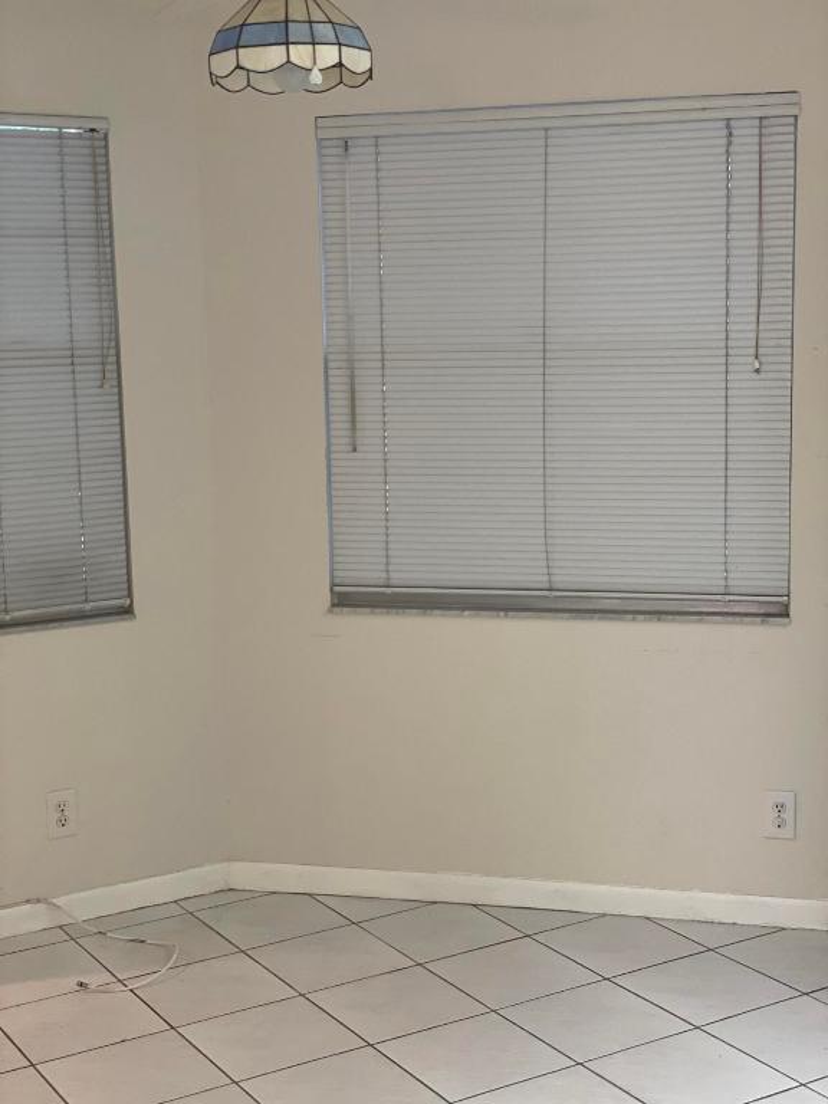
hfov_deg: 28.0
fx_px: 1658
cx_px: 414
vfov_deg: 36.8
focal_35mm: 52
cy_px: 552
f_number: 2
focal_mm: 6
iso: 160
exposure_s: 1/60
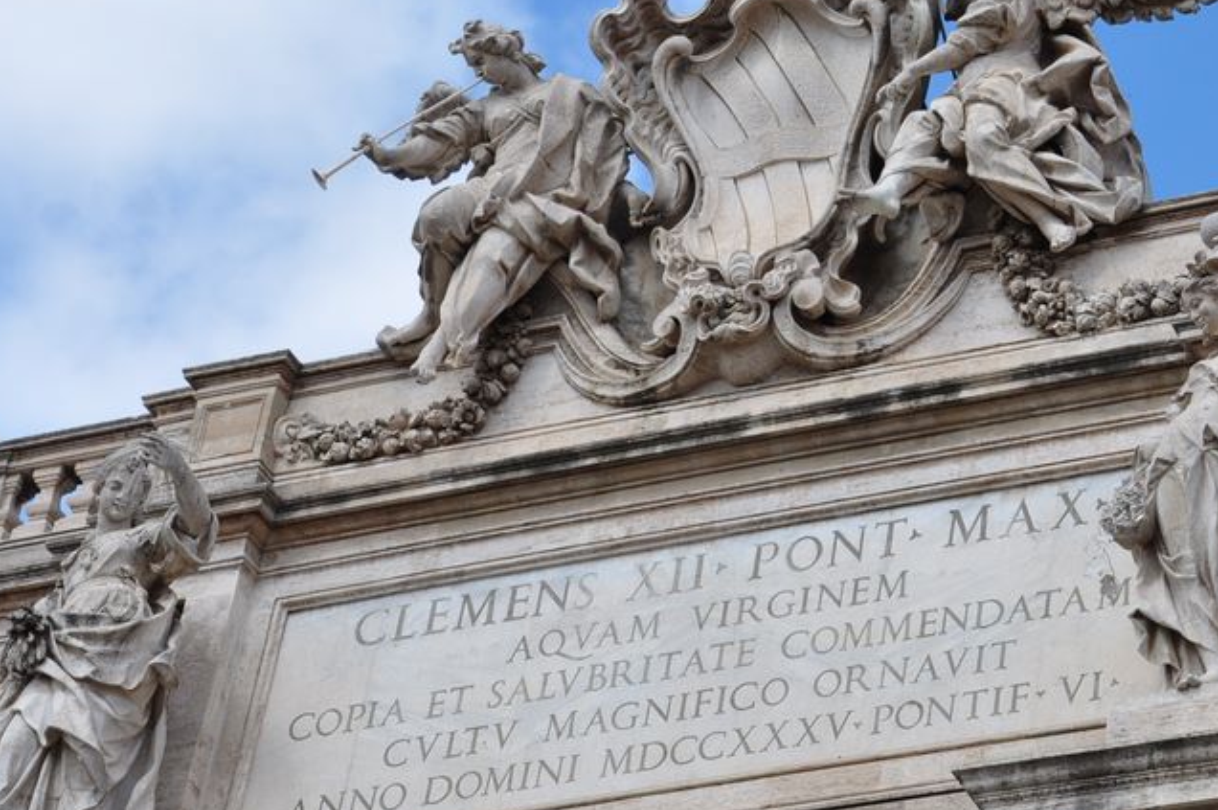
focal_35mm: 140
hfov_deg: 14.6
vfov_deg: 9.8
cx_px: 871
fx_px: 4733
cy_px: 322
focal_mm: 58
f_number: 10
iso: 200
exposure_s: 1/250
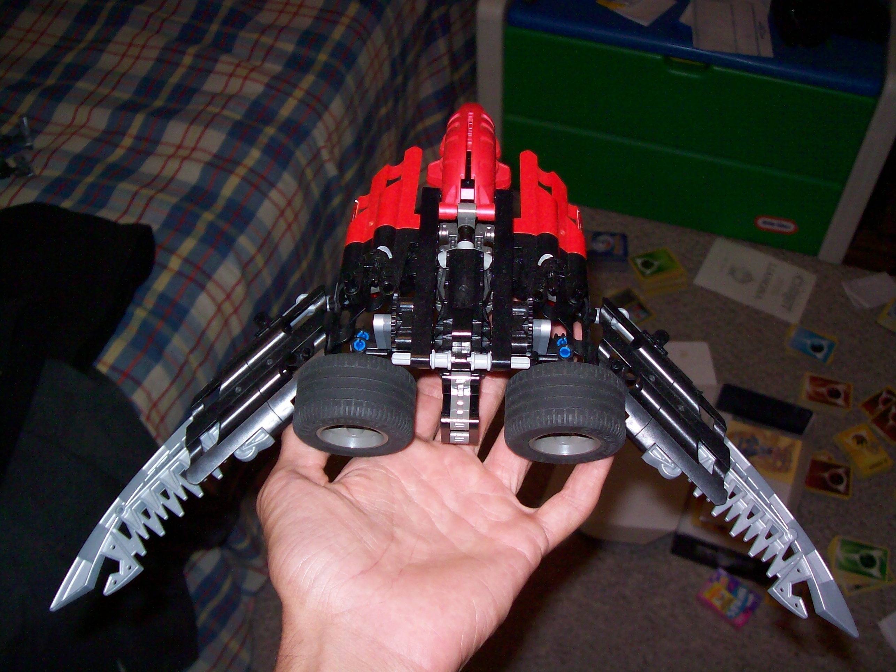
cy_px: 336
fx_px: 932
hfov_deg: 51.4
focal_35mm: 36
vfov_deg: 39.6
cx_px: 448
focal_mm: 6
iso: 80
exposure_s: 1/64
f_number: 2.7
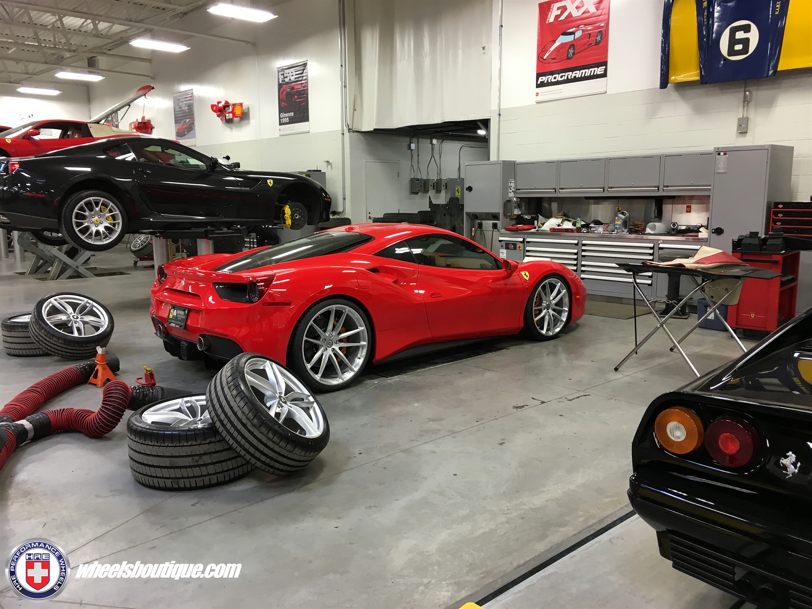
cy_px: 304
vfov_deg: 48.2
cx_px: 406
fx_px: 680
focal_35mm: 29
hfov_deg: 61.7
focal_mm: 4.15
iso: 50
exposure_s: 1/30
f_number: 2.2
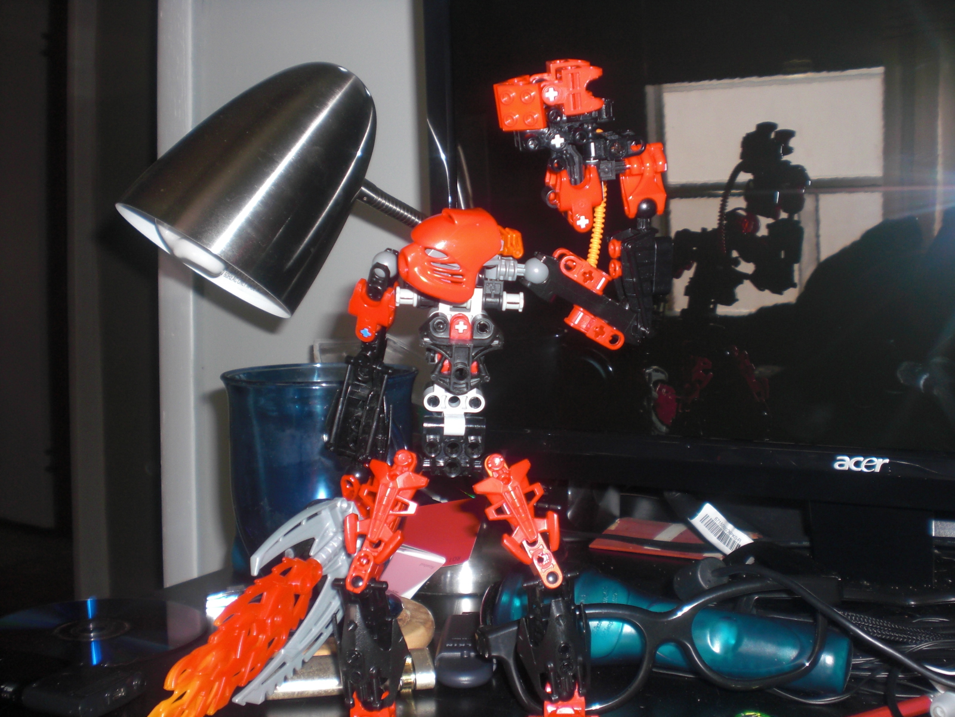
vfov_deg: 37.7
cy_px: 358
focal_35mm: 38
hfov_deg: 49.0
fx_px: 1048
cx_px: 478
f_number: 3.1
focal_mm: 6.3
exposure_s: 1/60
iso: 100
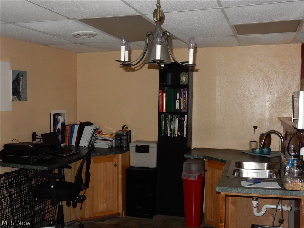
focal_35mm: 43
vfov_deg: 33.6
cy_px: 114
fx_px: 378
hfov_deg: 43.9
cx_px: 152
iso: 400
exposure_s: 1/30
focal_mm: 7.6
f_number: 4.2
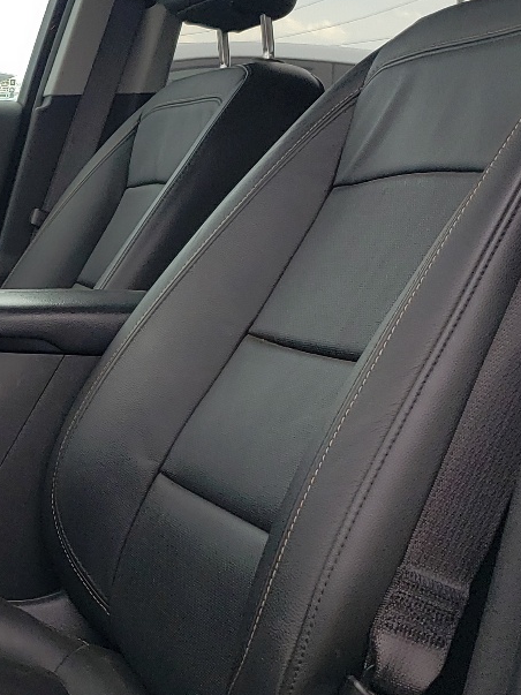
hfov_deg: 19.7
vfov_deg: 28.1
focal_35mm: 69
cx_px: -139
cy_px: 296
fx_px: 1385
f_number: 1.5
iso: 50
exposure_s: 1/909
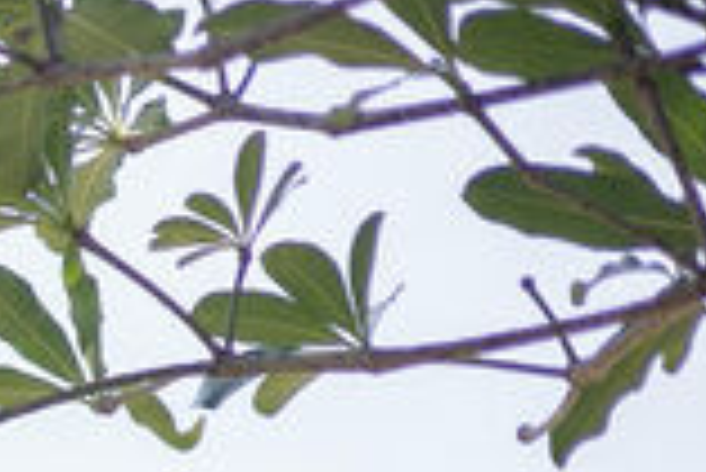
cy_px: 1555
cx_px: -1785
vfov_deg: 3.5
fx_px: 7479
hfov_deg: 5.0
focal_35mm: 381
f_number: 2.8
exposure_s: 1/800
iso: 125
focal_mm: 50
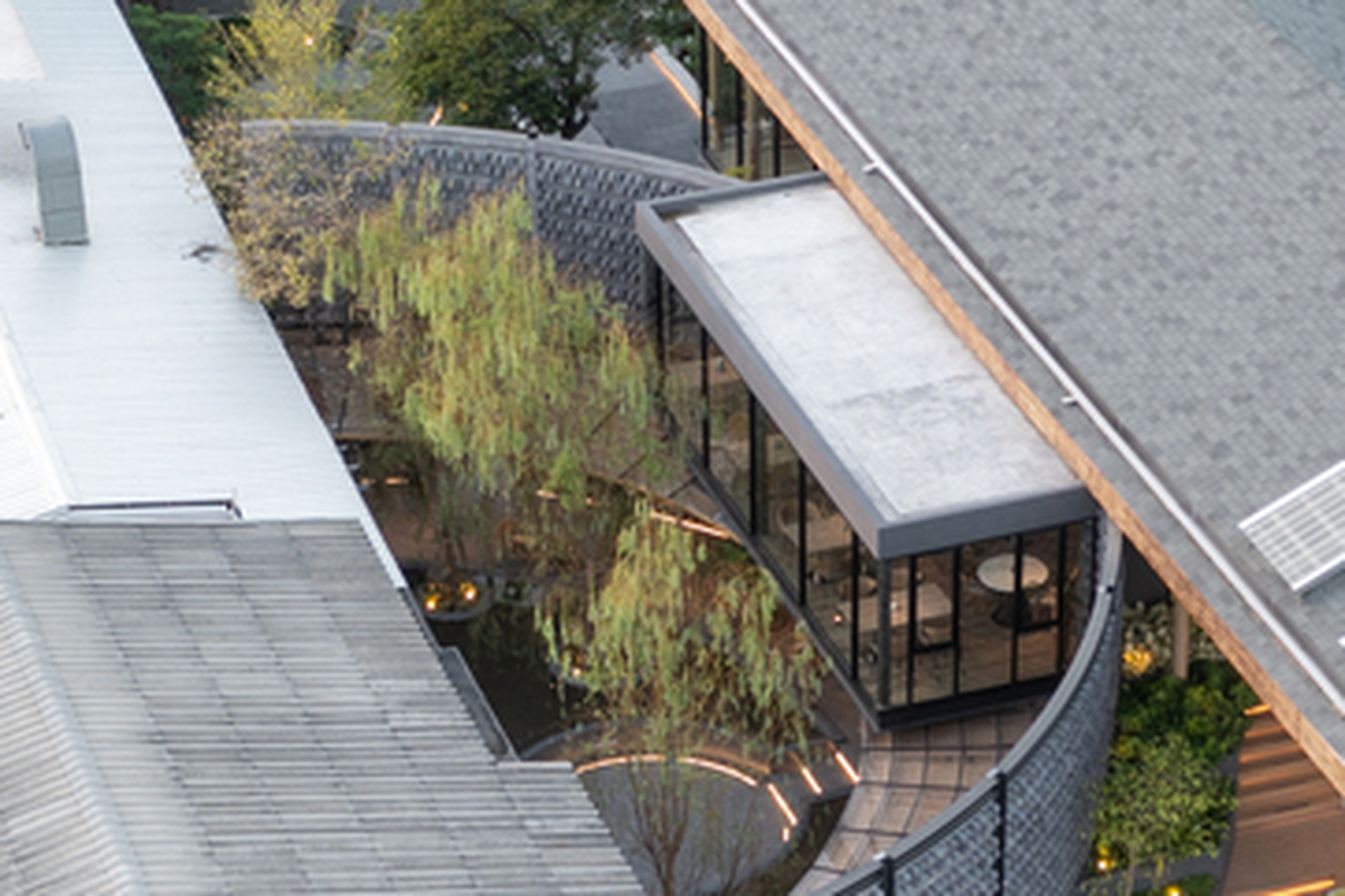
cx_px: 801
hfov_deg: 17.6
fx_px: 4332
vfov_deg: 11.6
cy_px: 993
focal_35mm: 116
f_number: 3.2
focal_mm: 10.26
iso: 100
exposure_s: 1/30
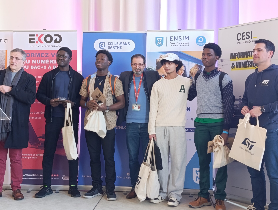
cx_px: 139
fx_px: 370
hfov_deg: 41.2
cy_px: 105
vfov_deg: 31.6
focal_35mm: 46
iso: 680
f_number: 1.65
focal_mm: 6.11
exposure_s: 1/50
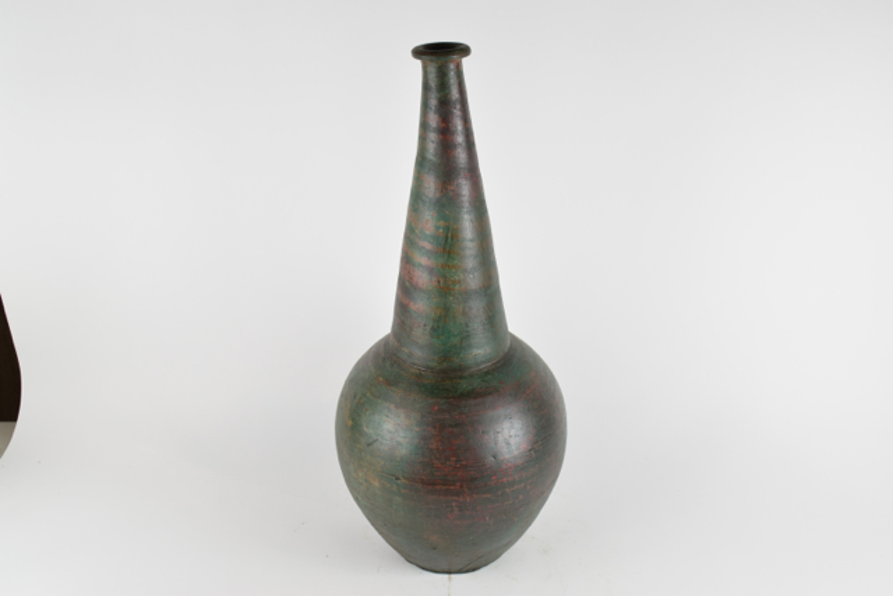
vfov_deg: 35.5
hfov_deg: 51.3
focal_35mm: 38
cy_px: 298
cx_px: 446
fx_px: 930
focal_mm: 25
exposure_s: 1/125
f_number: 7.1
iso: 400
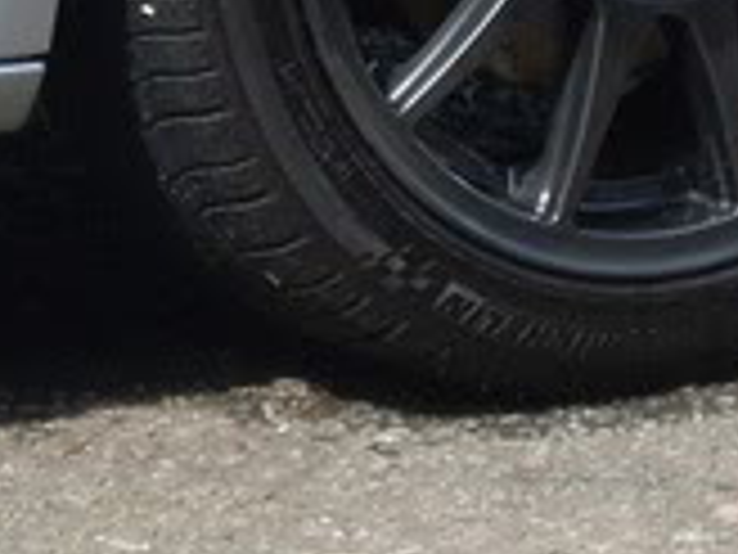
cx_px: 230
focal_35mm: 556
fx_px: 11854
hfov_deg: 3.6
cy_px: -68
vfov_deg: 2.7
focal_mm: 18.9
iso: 80
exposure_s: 1/250
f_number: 5.6
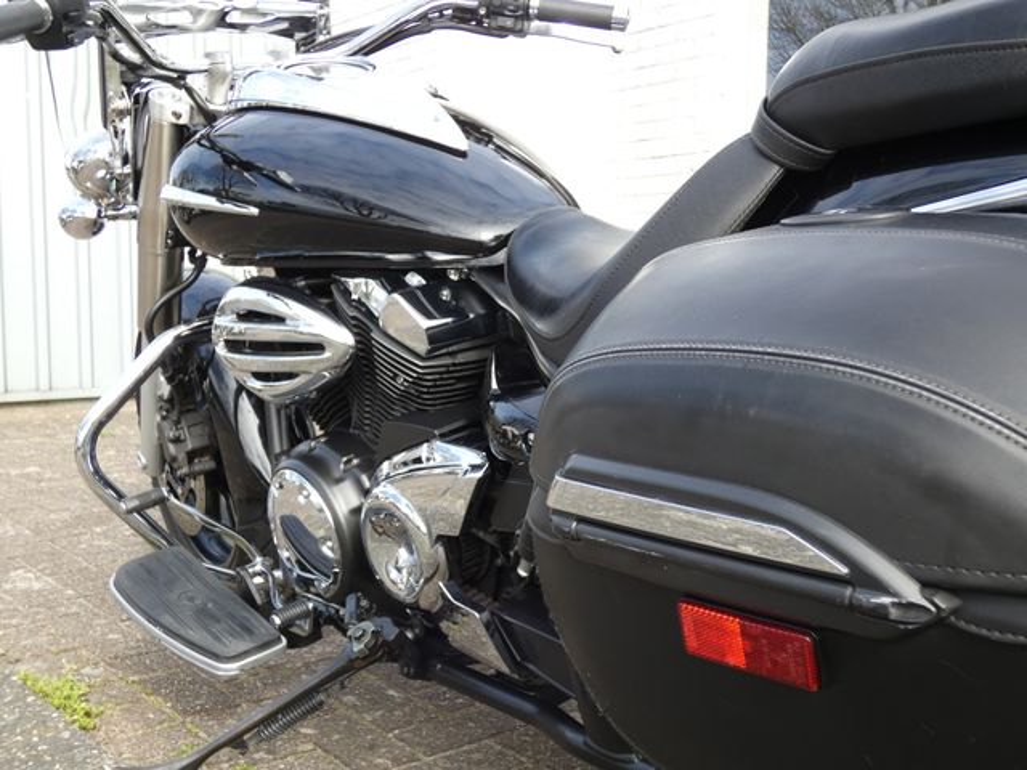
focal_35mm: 38
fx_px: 1127
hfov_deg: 49.0
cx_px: 514
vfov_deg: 37.7
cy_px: 385
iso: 80
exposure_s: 1/160
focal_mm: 6.8
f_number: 3.5
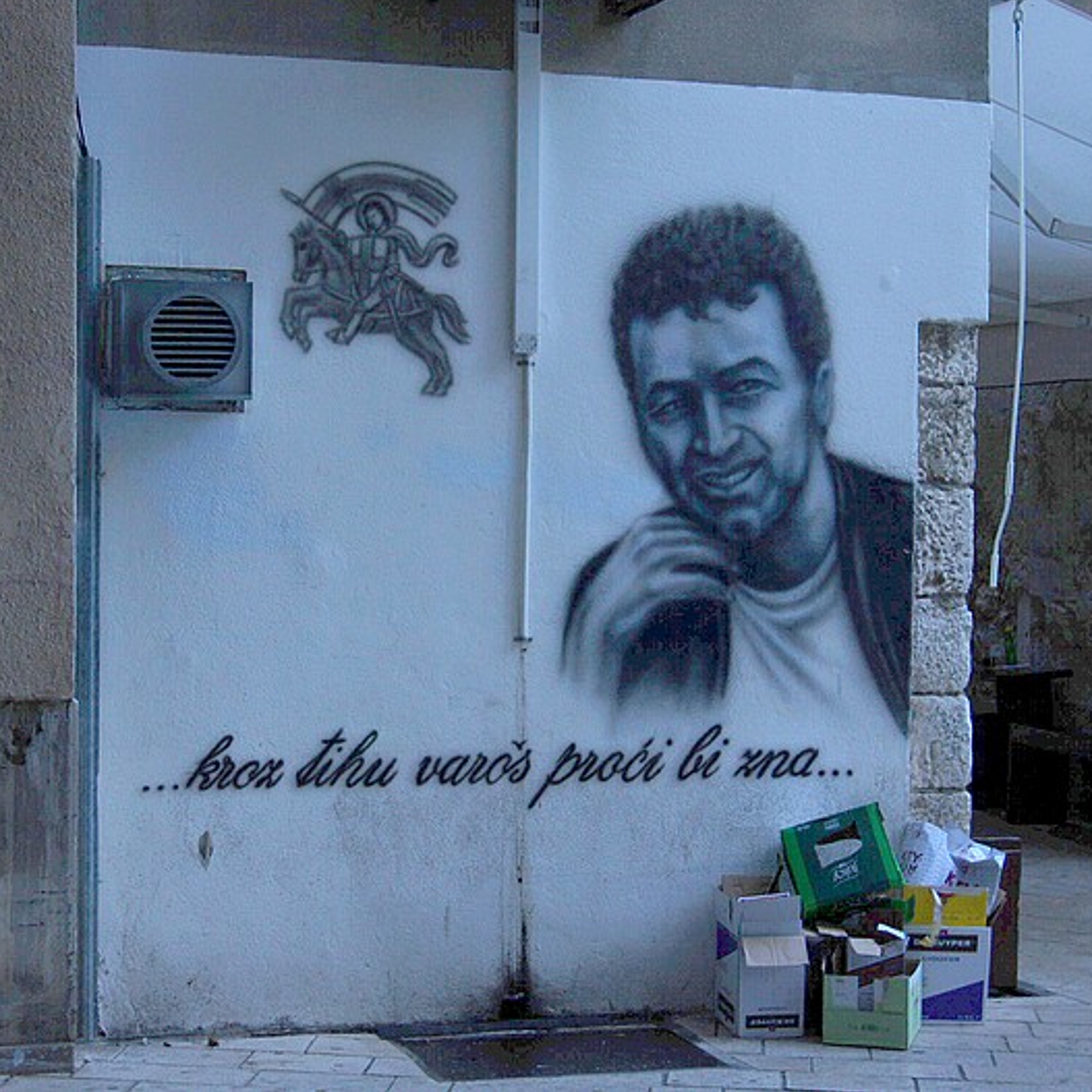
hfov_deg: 25.4
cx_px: 410
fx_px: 2414
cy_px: 544
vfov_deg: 25.5
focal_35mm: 68
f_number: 5
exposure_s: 1/200
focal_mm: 35
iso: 200
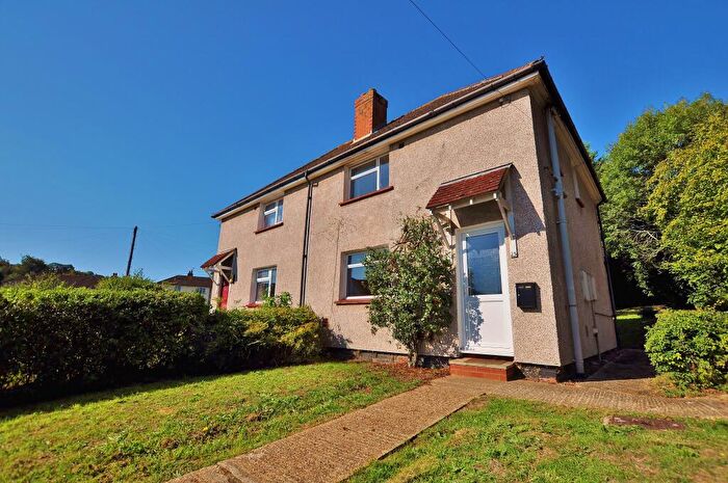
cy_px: 242
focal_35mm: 15
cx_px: 364
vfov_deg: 77.2
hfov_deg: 100.5
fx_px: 303
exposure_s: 1/2000
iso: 200
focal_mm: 10
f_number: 5.6
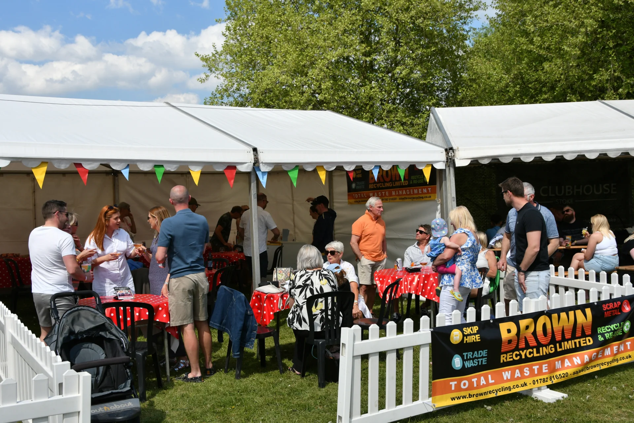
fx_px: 687
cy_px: 212
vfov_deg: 34.2
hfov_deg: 49.6
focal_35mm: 39
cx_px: 317
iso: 100
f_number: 8
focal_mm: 26
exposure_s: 1/400
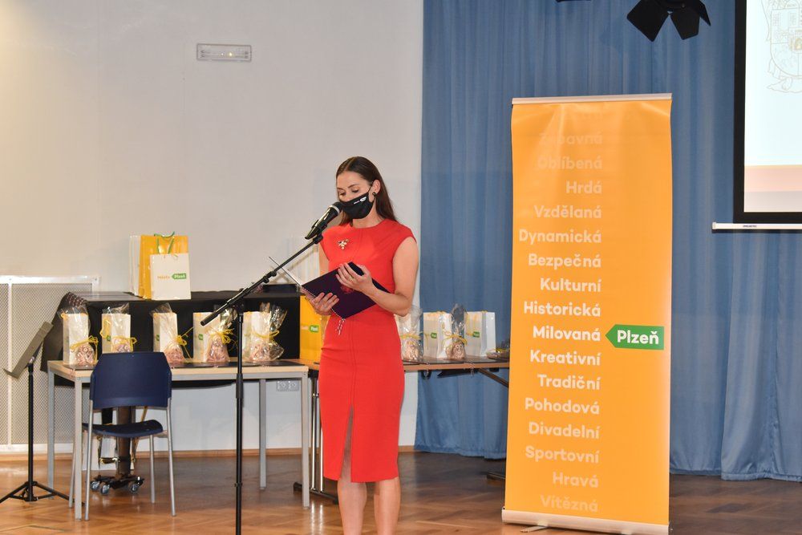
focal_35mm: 82
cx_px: 401
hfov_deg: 24.6
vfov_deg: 16.6
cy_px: 268
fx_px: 1838
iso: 1250
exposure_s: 1/100
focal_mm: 55
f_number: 5.6
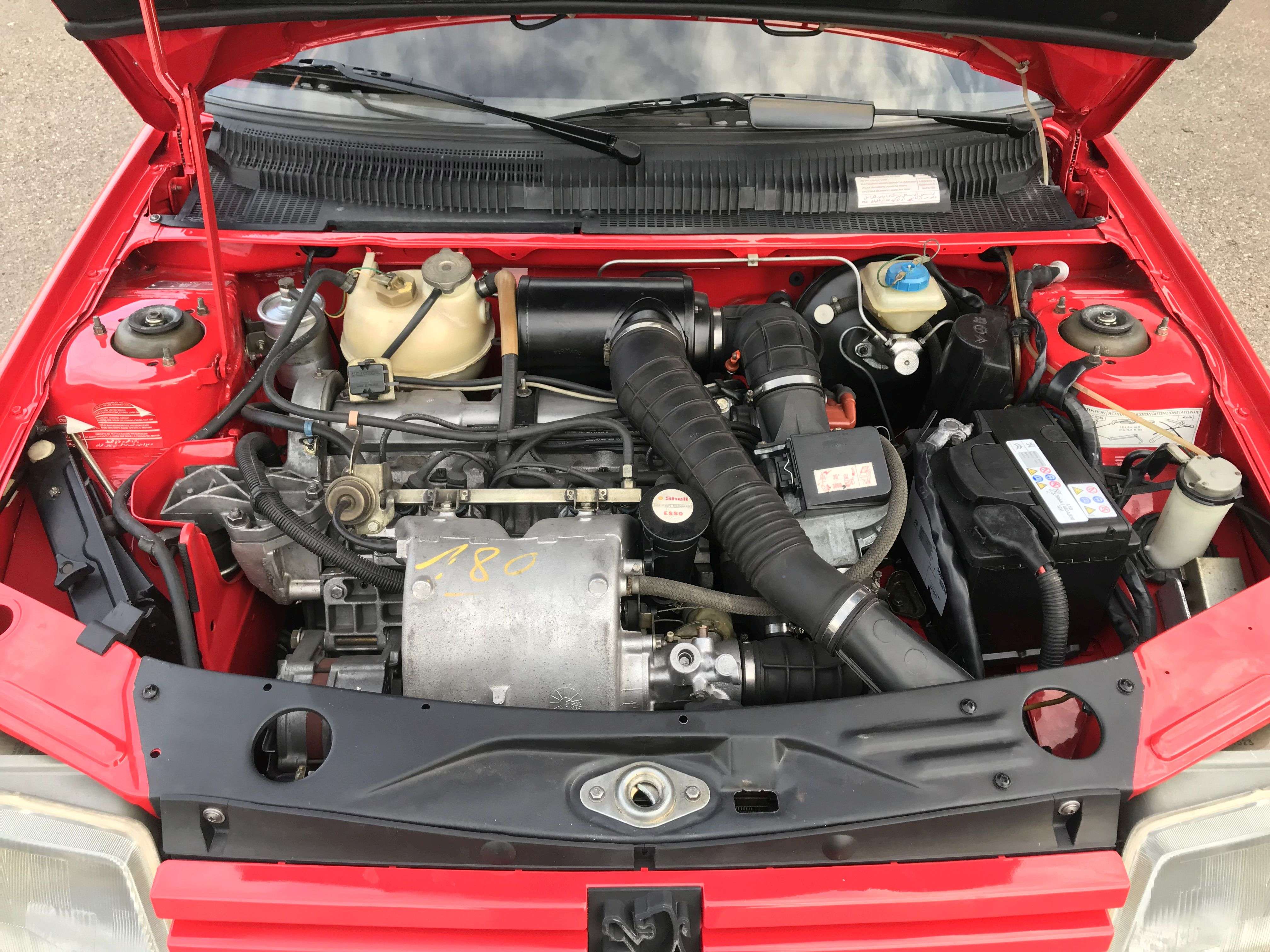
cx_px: 635
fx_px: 1027
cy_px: 476
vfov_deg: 49.7
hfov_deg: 63.4
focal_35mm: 28
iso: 32
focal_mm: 3.99
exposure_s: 1/100
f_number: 1.8
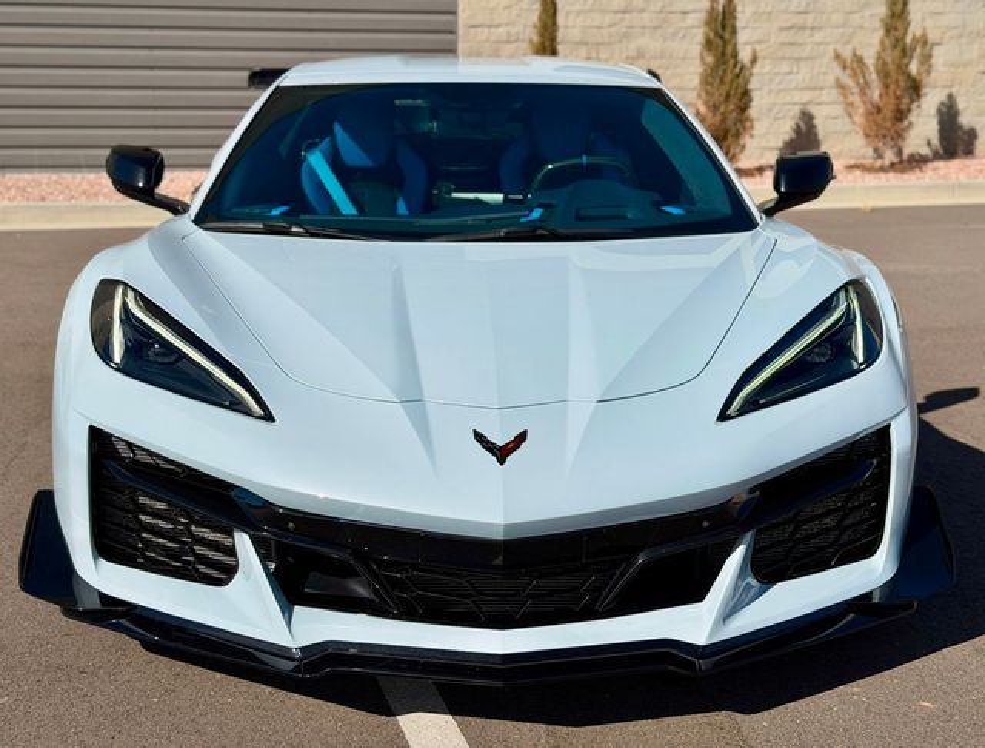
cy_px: 374
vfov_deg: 30.5
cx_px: 492
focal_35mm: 48
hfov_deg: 39.5
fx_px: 1372
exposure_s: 1/20408
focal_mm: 6.76
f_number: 1.78
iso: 80
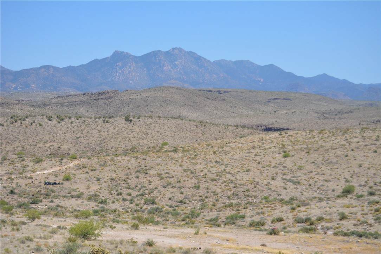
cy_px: 127
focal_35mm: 82
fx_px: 874
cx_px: 190
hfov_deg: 24.6
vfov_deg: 16.6
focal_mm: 55
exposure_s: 1/1600
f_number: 6.3
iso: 400
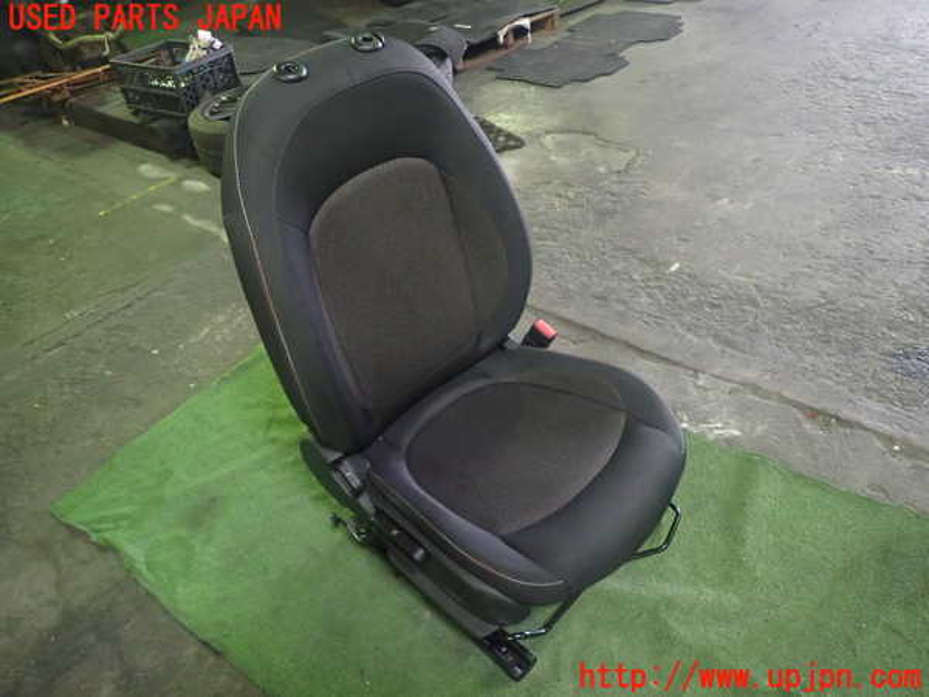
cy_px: 348
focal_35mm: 25
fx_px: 671
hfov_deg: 69.4
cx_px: 464
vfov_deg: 54.9
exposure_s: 1/30
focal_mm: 4.5
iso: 640
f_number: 2
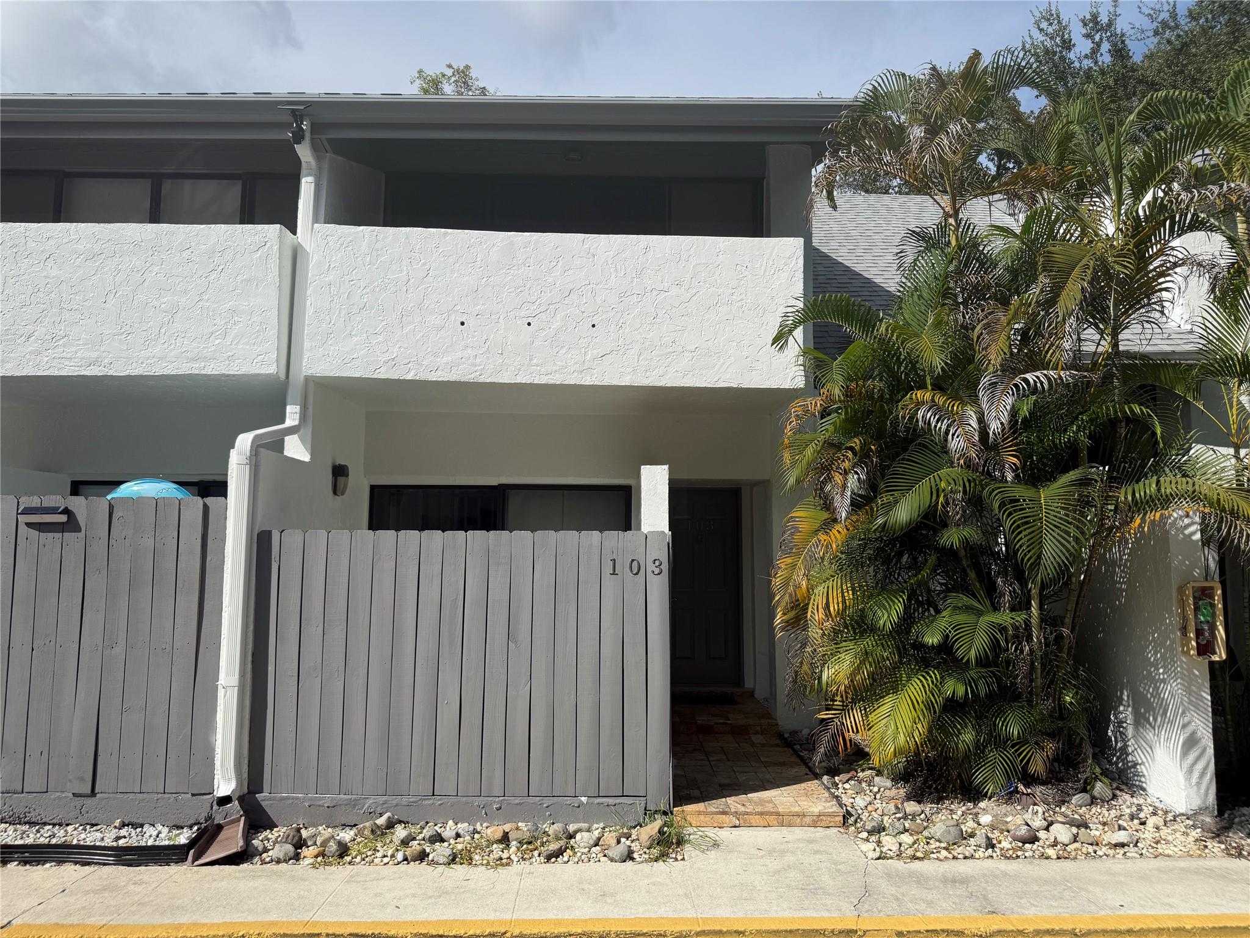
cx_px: 625
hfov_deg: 71.6
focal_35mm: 24
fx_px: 867
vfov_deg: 56.8
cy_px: 469
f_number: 1.78
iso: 80
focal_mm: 6.76
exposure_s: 1/7353
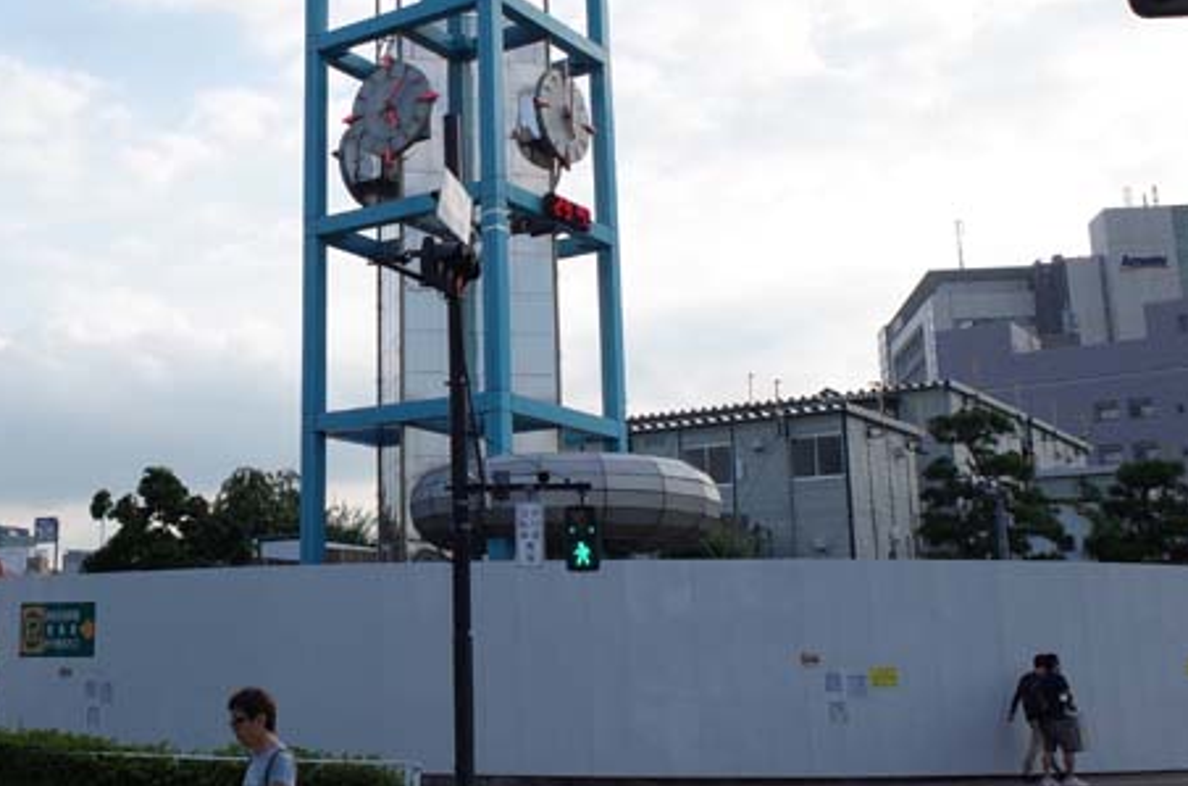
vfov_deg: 21.7
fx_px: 2041
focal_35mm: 62
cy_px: 294
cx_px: 289
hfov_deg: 31.8
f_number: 4
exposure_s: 1/500
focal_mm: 18.3
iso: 100
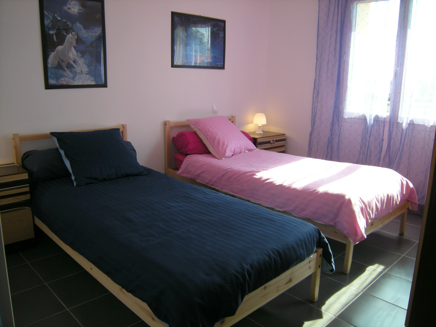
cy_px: 164
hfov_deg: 63.4
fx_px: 353
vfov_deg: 49.7
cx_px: 218
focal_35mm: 28
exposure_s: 1/111
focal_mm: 4.7
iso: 64
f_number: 2.8
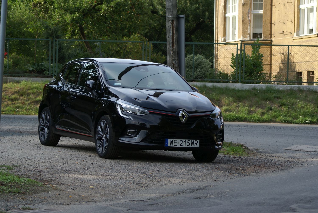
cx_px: 159
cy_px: 106
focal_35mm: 135
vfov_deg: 10.2
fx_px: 1194
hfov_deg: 15.2
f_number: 5.6
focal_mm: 90
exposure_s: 1/160
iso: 100
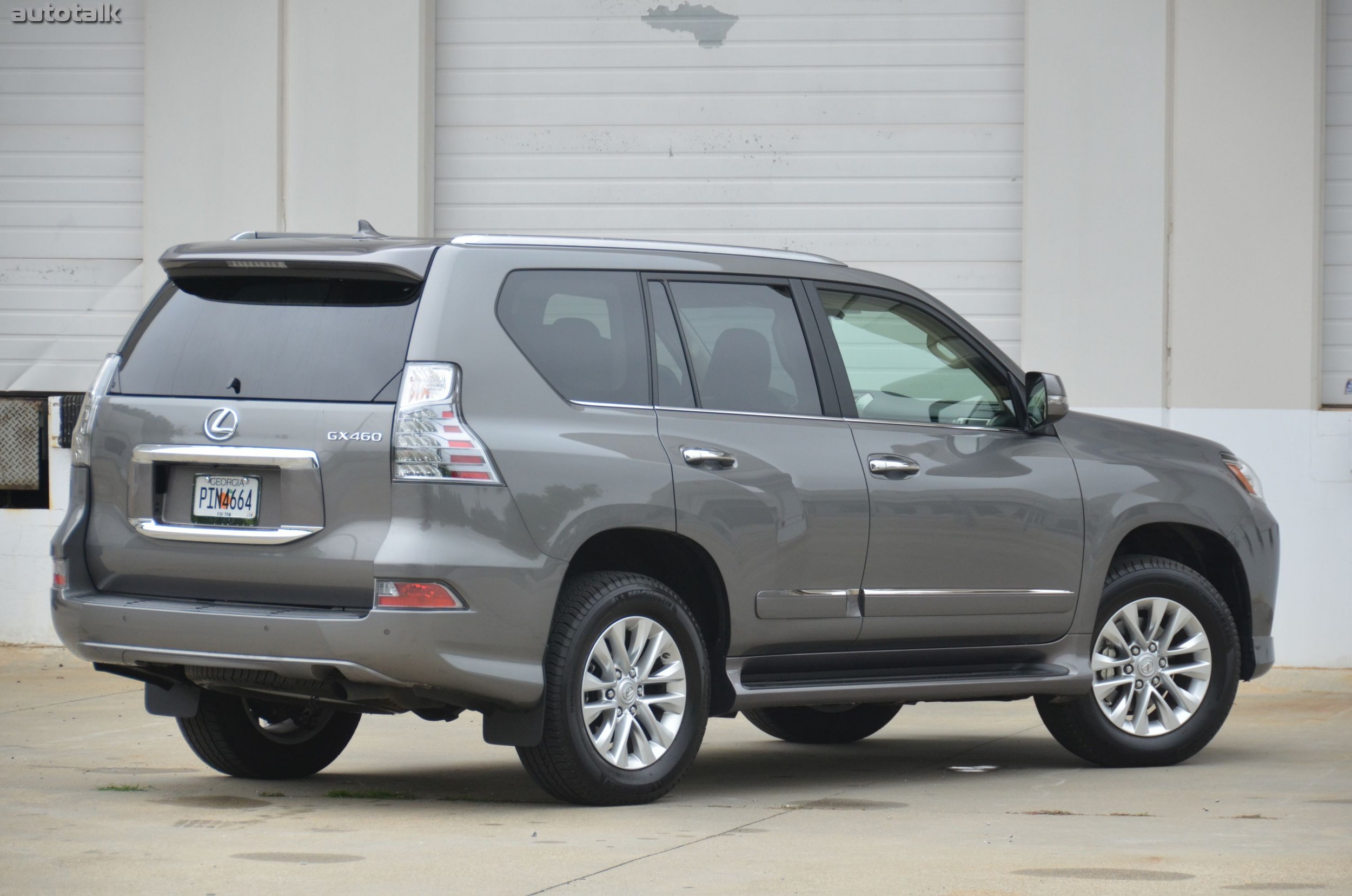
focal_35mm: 158
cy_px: 448
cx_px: 676
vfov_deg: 8.7
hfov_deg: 13.1
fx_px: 5903
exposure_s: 1/1000
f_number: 5.3
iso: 720
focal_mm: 105
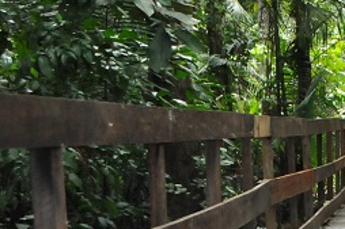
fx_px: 1456
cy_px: 178
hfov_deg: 13.2
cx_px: 402
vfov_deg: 9.0
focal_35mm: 152
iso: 2500
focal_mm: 36
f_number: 4.2
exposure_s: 1/250
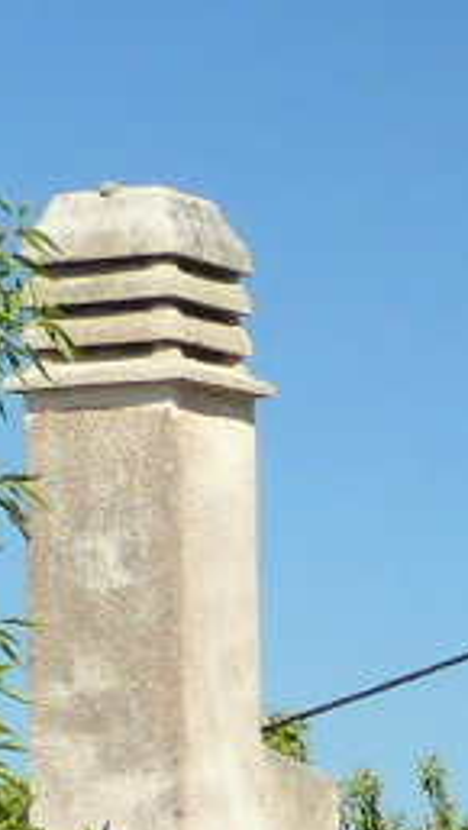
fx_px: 5217
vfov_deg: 8.7
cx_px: 1572
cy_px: 1492
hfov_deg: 4.8
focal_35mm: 237
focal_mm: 7.4
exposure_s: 1/200
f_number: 5
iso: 100
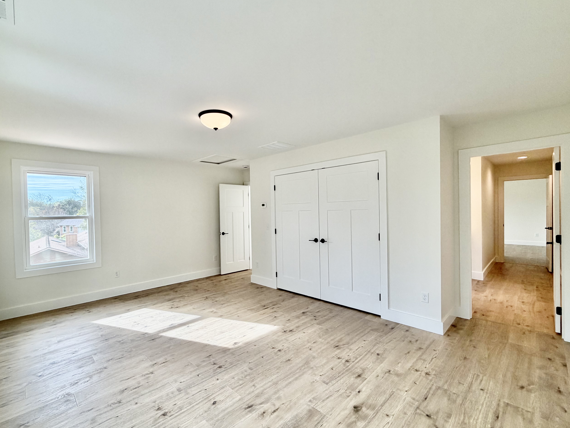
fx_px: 263
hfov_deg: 94.2
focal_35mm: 16
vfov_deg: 78.1
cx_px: 258
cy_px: 216
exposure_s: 1/154
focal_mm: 2.22
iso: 50
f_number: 2.2
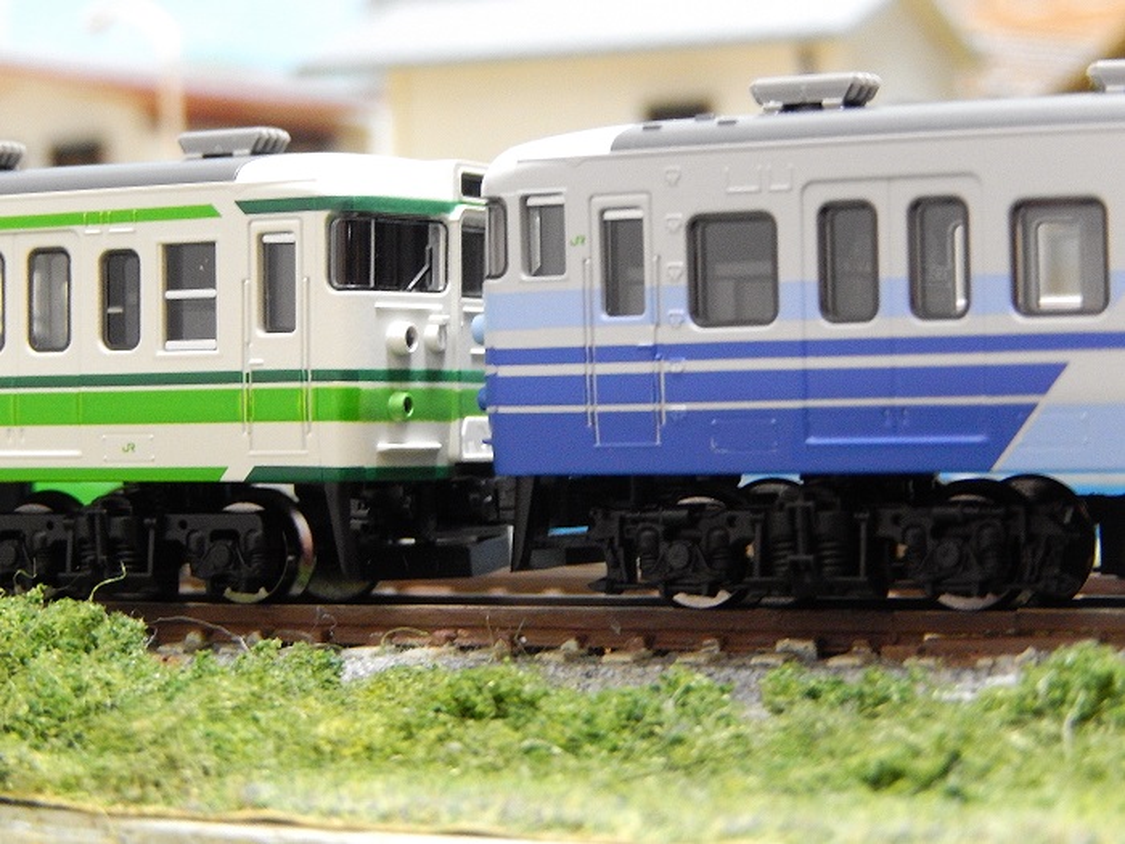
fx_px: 3087
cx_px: 562
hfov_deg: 20.7
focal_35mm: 95
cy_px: 422
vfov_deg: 15.6
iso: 800
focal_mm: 17
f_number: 5.2
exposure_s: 1/5
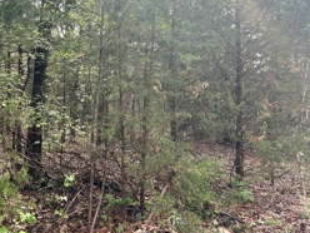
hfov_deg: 43.1
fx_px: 376
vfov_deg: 33.7
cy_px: 59
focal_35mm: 42
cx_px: 70
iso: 50
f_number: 1.5
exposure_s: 1/578
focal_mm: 5.7
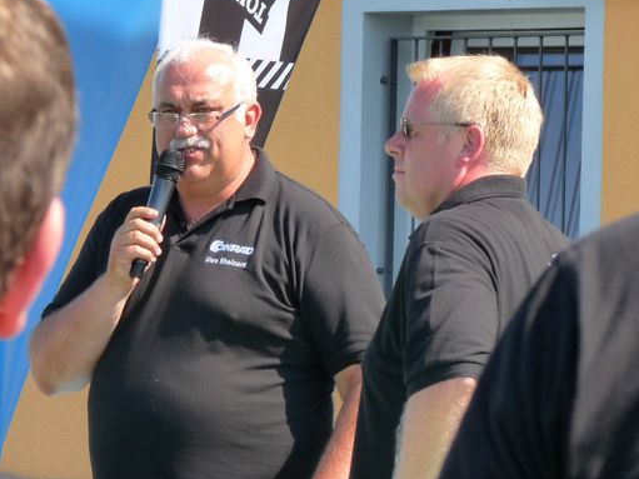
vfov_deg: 6.0
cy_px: 246
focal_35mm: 249
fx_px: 4595
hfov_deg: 8.0
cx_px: 240
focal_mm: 28.3
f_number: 5.6
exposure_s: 1/200
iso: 160
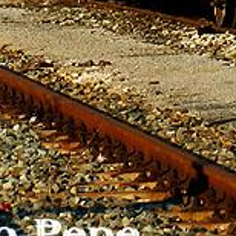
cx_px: 311
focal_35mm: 509
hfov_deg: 3.4
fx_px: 3926
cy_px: -241
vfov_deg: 3.4
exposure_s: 1/320
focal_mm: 60
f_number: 5.6
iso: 100
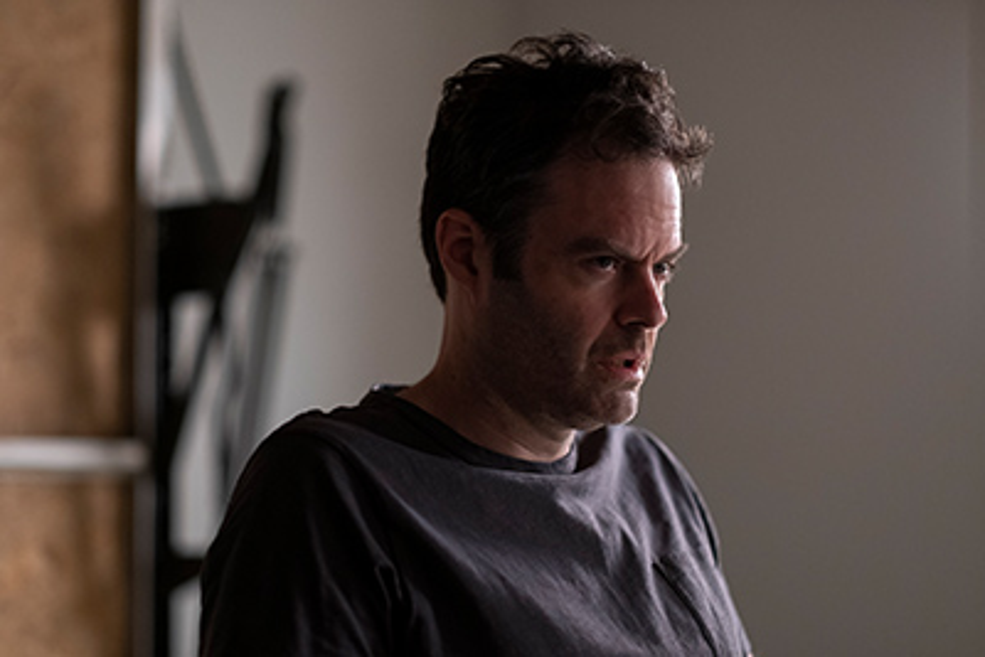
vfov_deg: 16.3
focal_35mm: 84
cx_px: 492
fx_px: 2299
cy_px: 328
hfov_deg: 24.2
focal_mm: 56
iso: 1600
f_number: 1.4
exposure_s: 1/60
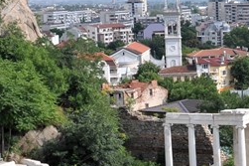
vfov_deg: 12.4
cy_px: 134
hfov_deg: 16.4
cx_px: 411
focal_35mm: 110
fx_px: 760
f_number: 9
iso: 200
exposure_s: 1/320
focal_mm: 18
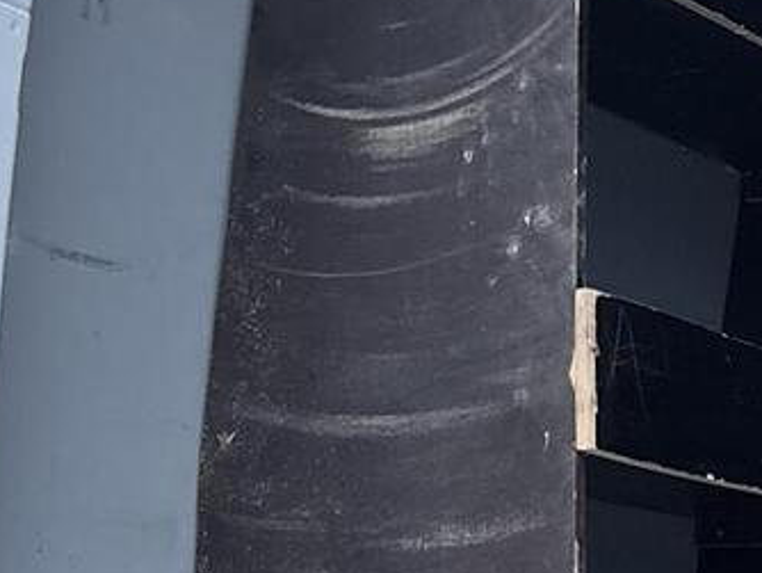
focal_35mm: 112
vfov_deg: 12.3
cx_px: 999
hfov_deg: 16.6
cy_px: 979
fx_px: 2467
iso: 640
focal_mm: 5.96
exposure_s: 1/30
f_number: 1.6
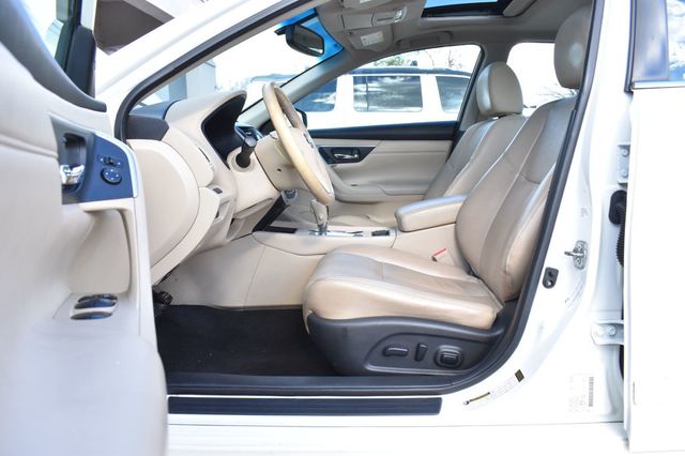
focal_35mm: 27
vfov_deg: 47.9
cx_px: 342
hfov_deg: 67.4
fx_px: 513
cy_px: 228
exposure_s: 1/125
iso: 400
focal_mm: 18
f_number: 8
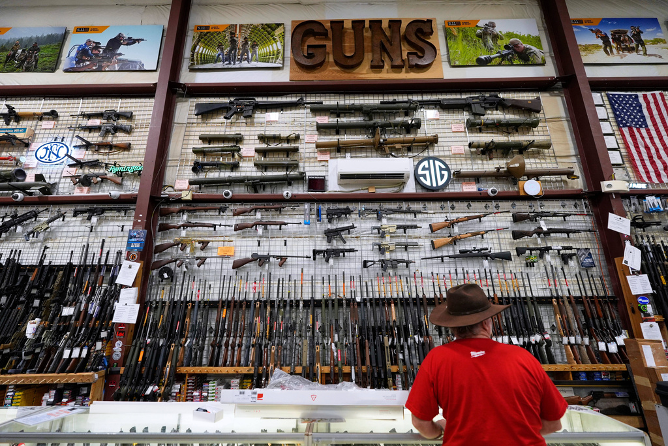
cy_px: 223
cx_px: 334
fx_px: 297
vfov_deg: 73.8
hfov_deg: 96.7
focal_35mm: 16
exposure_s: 1/200
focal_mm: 16
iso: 1250
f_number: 2.8
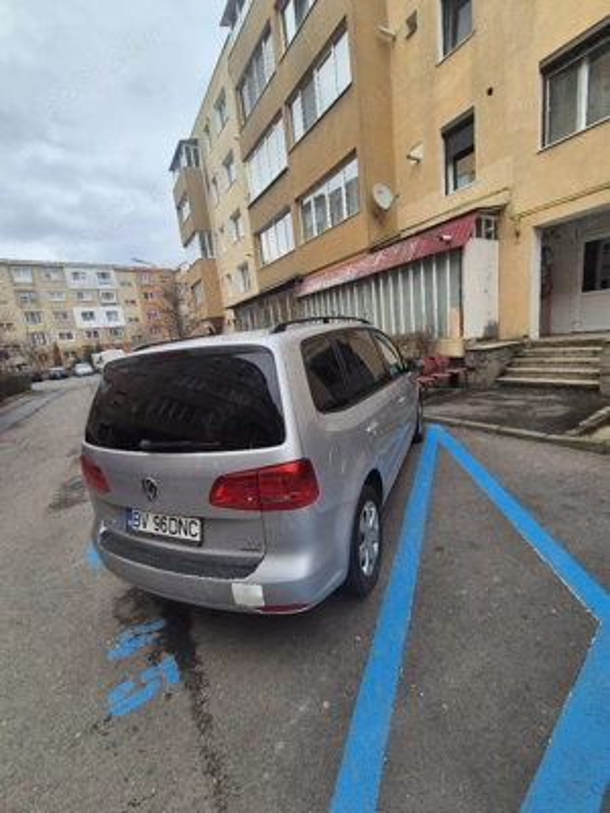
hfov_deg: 89.9
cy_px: 406
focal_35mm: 13
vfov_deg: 106.2
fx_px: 305
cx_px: 305
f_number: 2.2
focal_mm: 2.2
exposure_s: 1/476
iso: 50
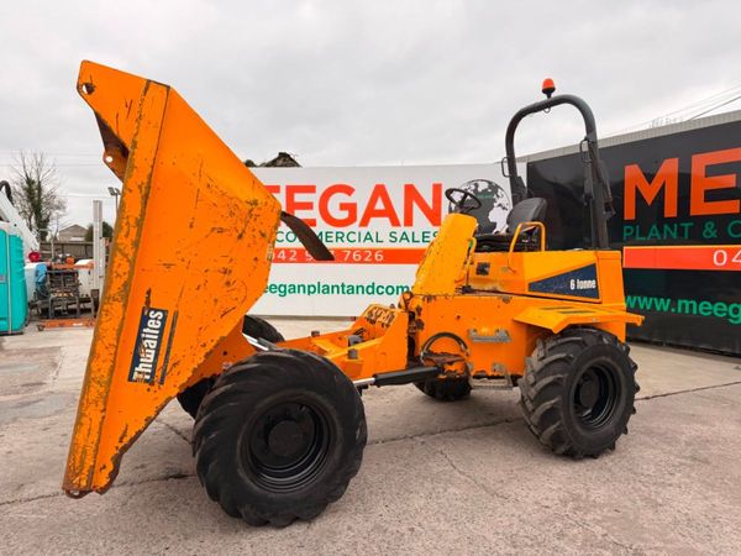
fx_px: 514
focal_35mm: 24
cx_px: 370
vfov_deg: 56.8
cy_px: 278
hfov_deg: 71.6
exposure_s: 1/898
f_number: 1.78
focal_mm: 6.76
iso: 80
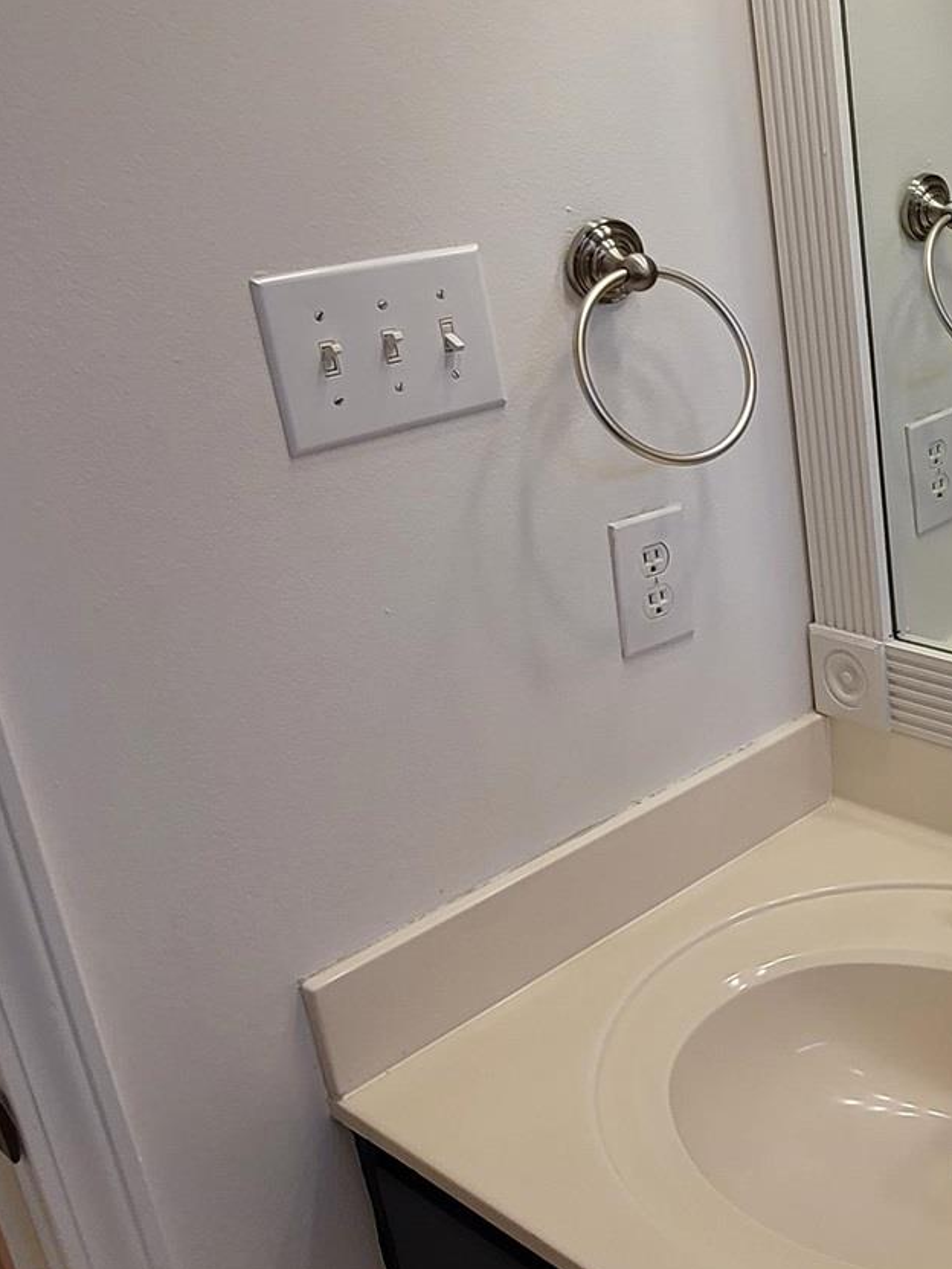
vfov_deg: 51.2
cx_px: 1094
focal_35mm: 36
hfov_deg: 33.5
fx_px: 1320
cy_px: 557
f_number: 2.2
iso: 80
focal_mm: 2.2
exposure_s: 1/60
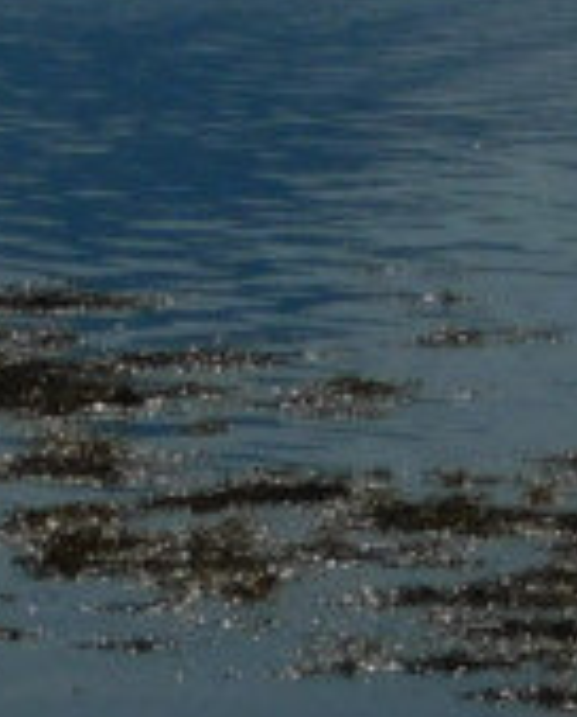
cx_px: -132
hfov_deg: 2.5
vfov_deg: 3.0
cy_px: -1175
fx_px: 13379
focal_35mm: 629
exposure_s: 1/1500
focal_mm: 16.1
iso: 125
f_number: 9
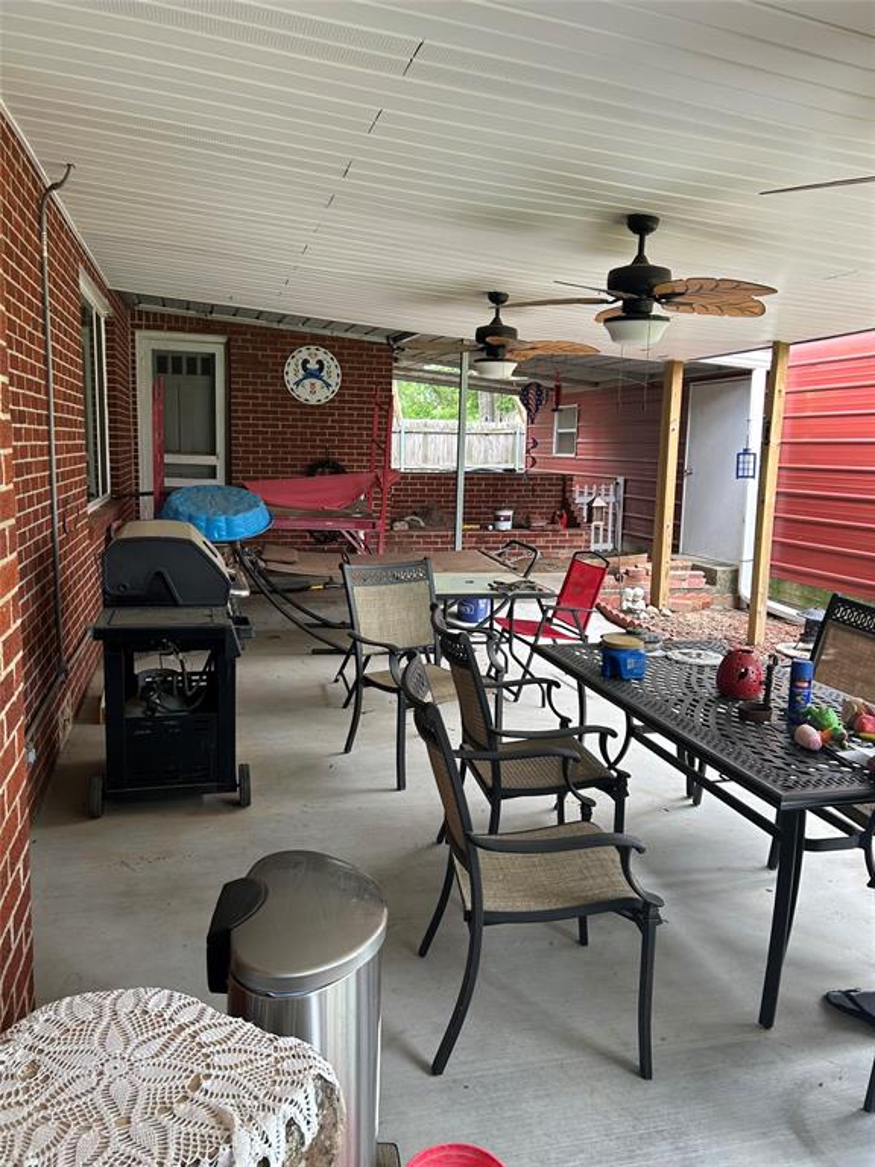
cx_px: 438
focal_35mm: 26
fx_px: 876
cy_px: 584
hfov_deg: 53.1
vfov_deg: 67.3
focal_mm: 5.7
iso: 50
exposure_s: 1/121
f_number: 1.5
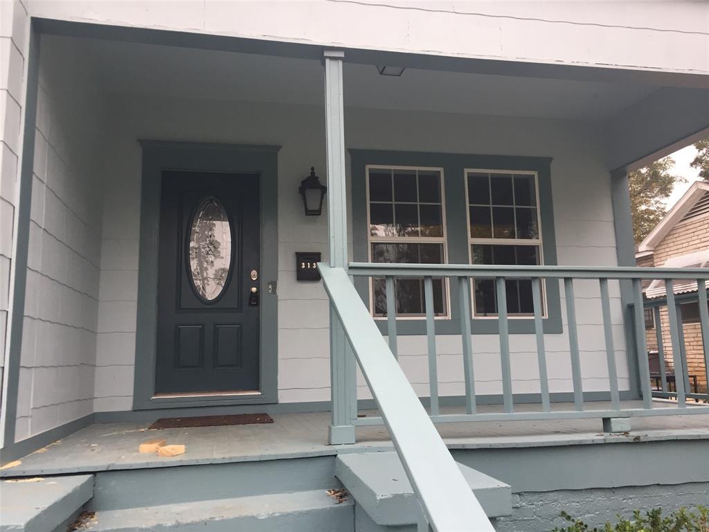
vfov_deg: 48.2
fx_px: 594
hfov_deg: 61.7
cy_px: 266
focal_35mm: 29
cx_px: 354
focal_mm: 4.15
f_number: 2.2
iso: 32
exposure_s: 1/40
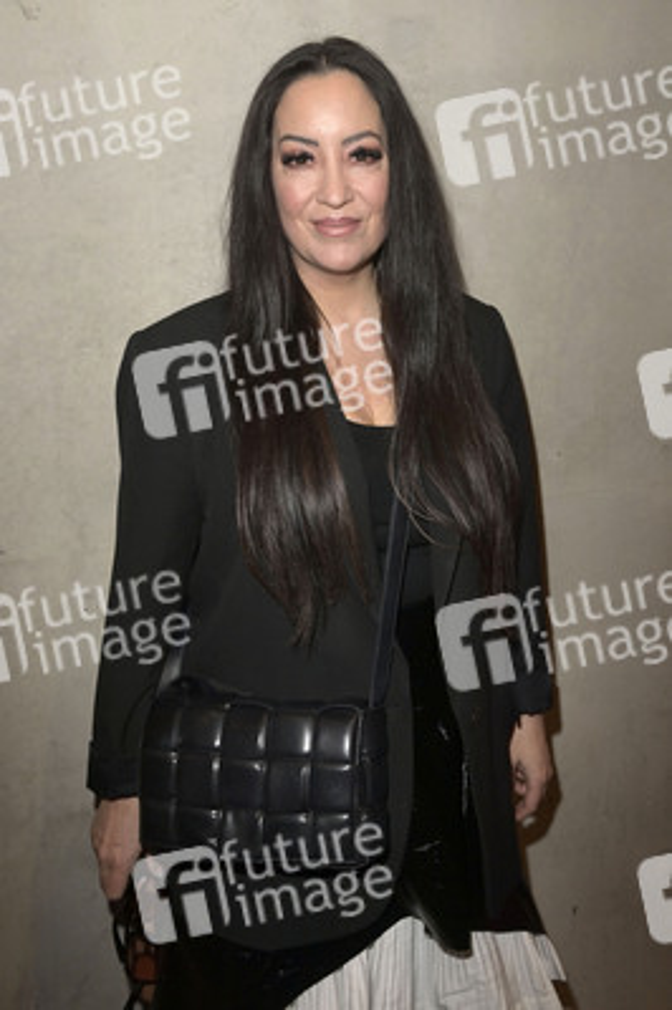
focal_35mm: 36
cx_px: 336
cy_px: 505
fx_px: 1010
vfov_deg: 53.2
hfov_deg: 36.8
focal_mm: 36
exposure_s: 1/125
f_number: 5
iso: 800
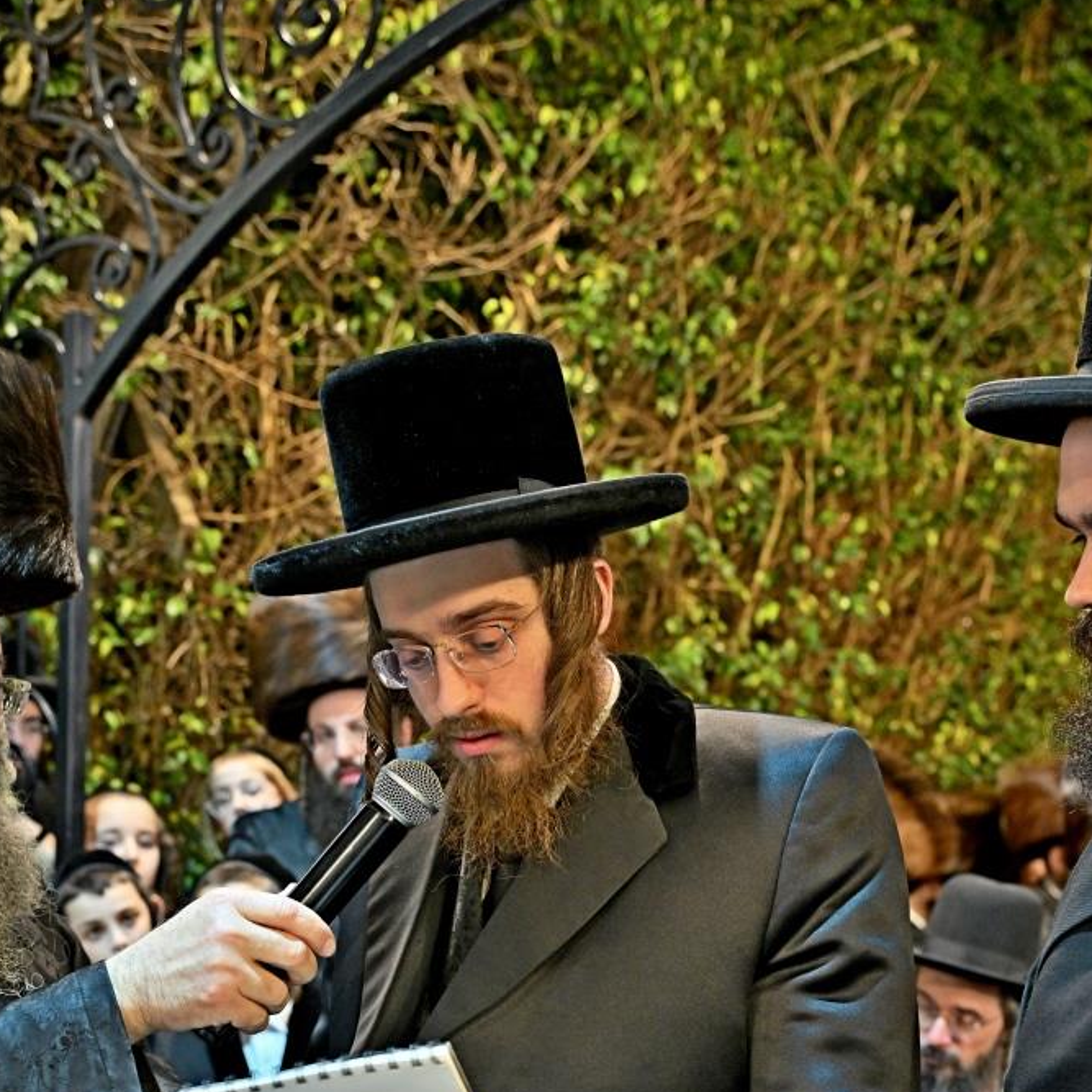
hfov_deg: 36.1
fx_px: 1677
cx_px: 553
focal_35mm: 47
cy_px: 827
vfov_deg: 35.2
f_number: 4
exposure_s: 1/160
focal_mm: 36
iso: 1250
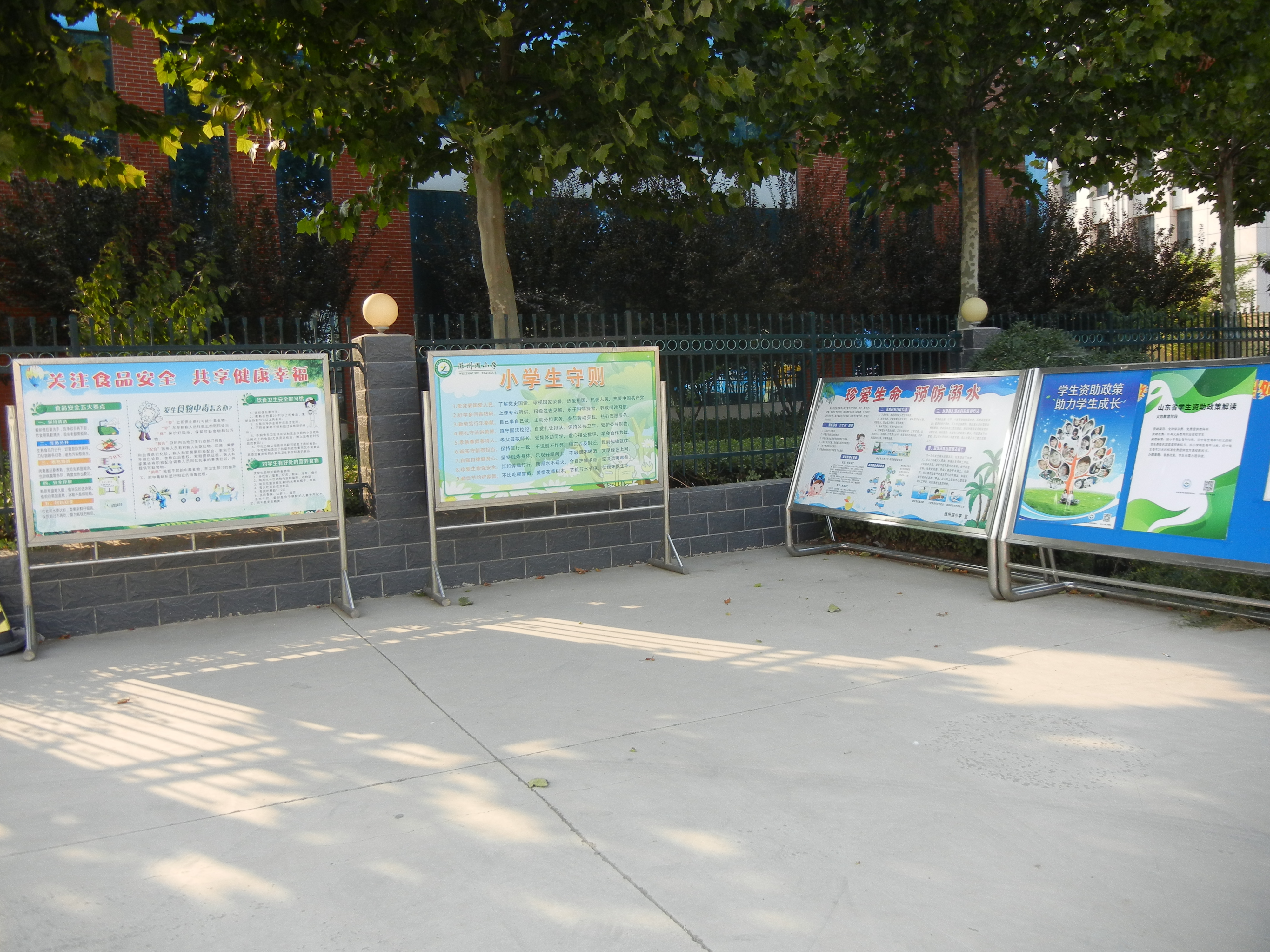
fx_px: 1101
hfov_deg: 60.0
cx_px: 635
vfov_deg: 46.8
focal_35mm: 30
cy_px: 476
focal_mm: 5.4
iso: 160
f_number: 3.5
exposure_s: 1/310
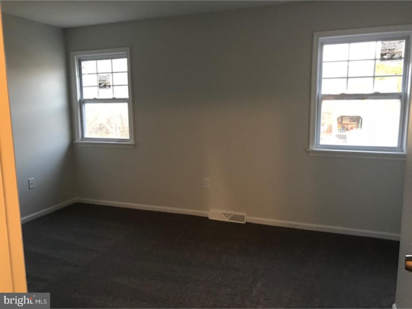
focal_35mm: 28
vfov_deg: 49.7
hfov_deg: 63.4
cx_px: 206
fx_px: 333
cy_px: 154
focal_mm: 3.99
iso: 64
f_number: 1.8
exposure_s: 1/15
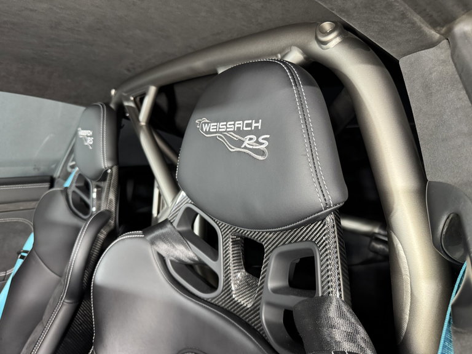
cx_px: 236
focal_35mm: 24
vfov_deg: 56.8
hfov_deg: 71.6
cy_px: 177
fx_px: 327
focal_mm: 6.76
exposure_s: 1/50
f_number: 1.78
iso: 640
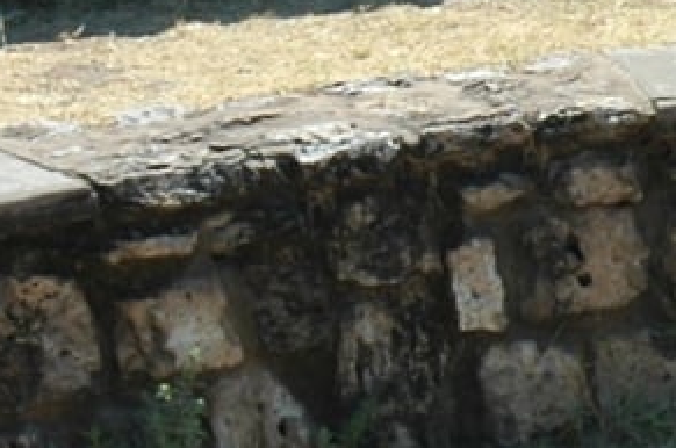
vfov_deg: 3.7
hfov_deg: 5.3
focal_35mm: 361
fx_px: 6776
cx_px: 2191
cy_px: 1400
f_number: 6.3
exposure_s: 1/160
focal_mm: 35
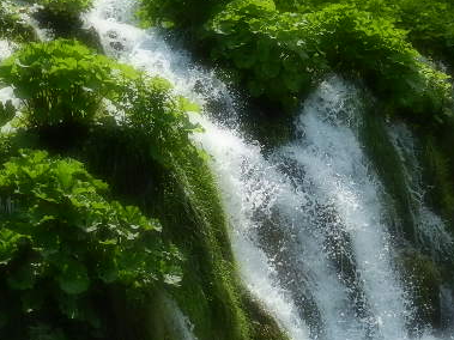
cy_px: 175
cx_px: 298
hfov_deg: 25.5
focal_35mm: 76
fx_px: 996
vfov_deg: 19.4
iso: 160
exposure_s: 1/800
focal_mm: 8.2
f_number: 4.2
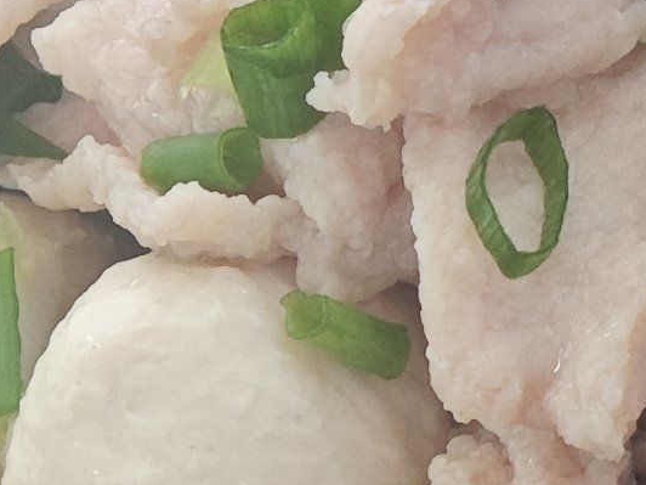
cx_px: 741
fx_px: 5748
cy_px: 186
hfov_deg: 6.4
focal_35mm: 308
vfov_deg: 4.8
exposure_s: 1/50
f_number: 2
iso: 1000
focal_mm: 9
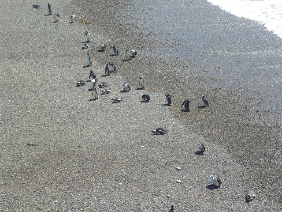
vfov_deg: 13.7
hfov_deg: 18.2
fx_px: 880
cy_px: 106
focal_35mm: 108
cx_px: 141
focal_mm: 19.6
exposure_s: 1/350
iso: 80
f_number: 5
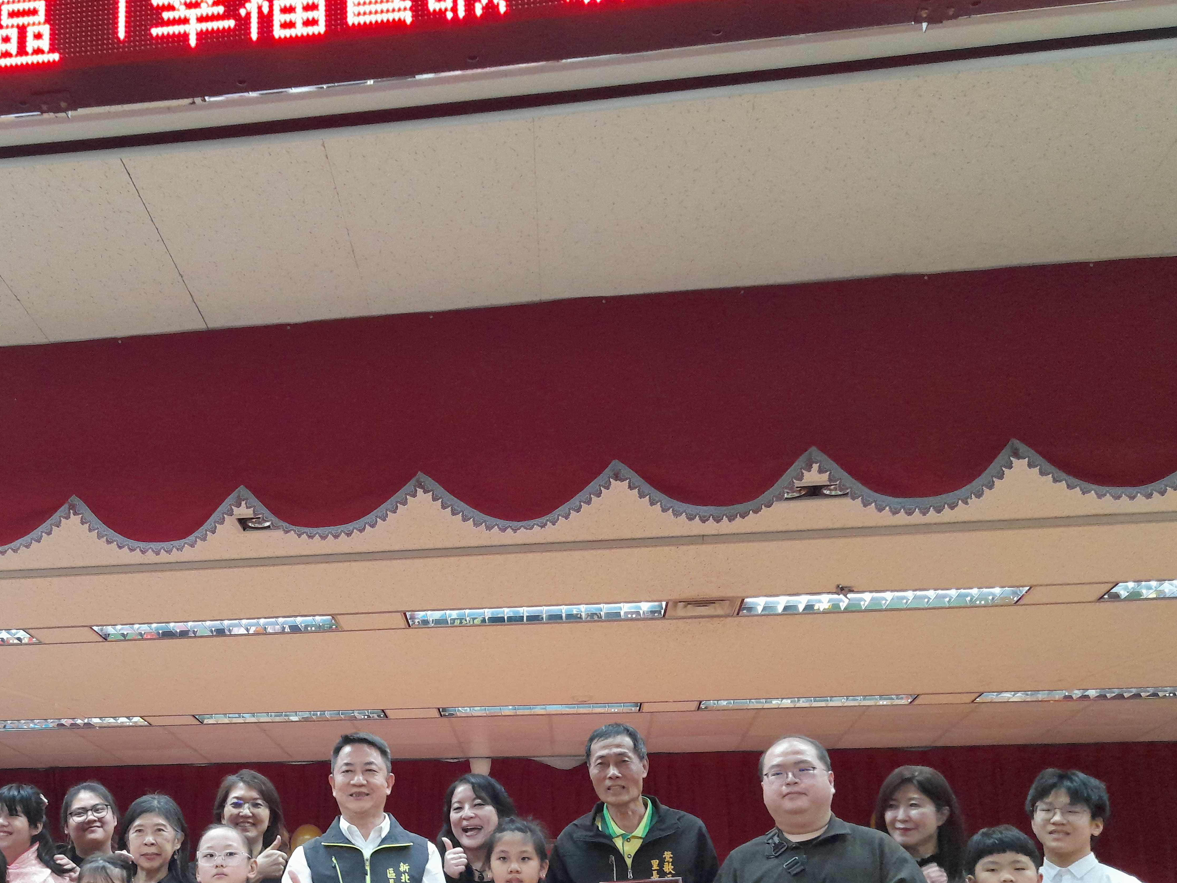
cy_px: 587
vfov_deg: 31.9
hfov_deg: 40.8
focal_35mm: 45
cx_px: 283
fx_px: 1530
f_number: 2
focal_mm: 4.6
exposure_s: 1/60
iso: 250
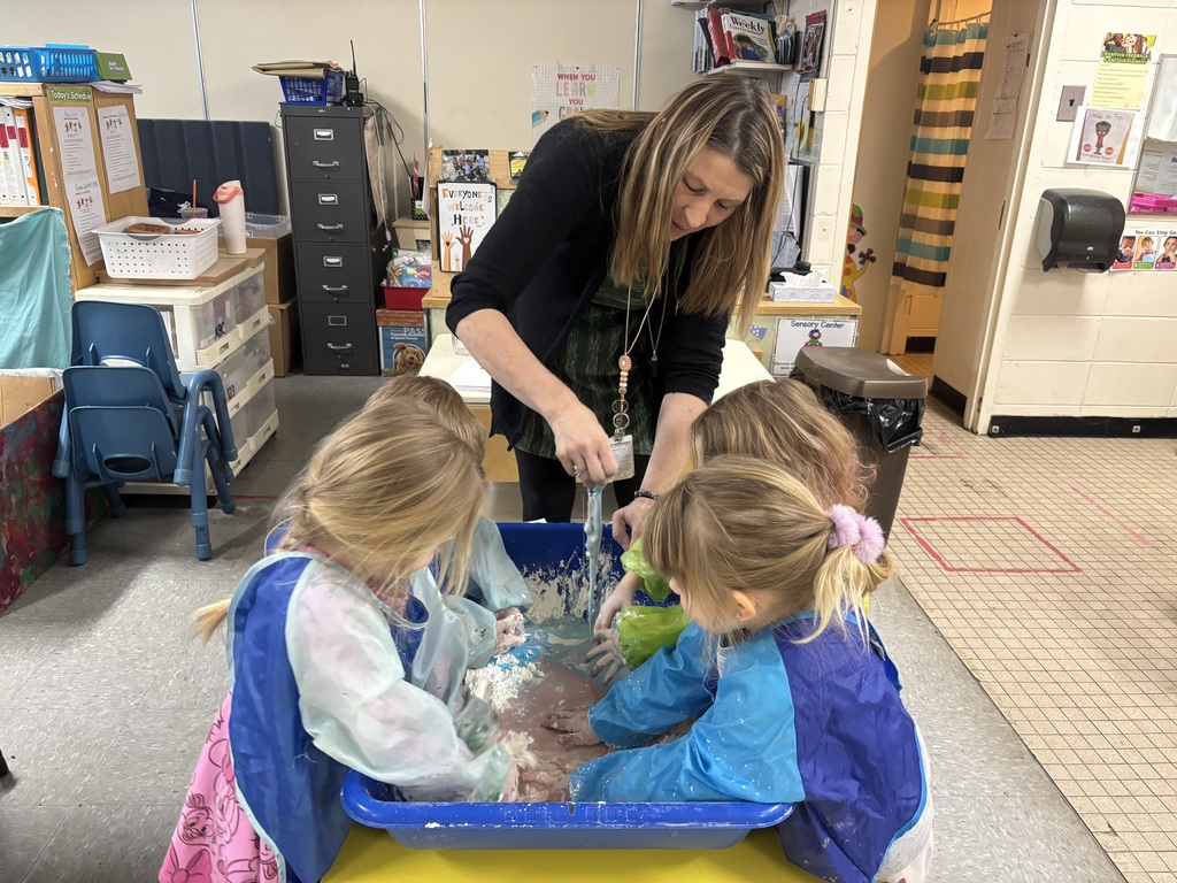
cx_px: 588
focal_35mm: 26
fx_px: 884
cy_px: 442
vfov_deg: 53.1
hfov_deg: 67.3
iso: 320
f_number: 1.6
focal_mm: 5.96
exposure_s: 1/60
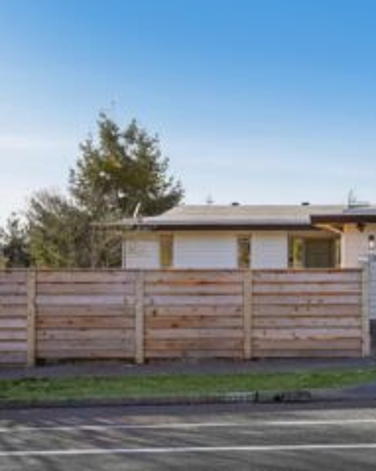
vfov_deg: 28.7
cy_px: 243
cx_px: 327
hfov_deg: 22.6
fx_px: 919
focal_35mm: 66
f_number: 8
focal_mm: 28
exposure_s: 1/200
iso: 100
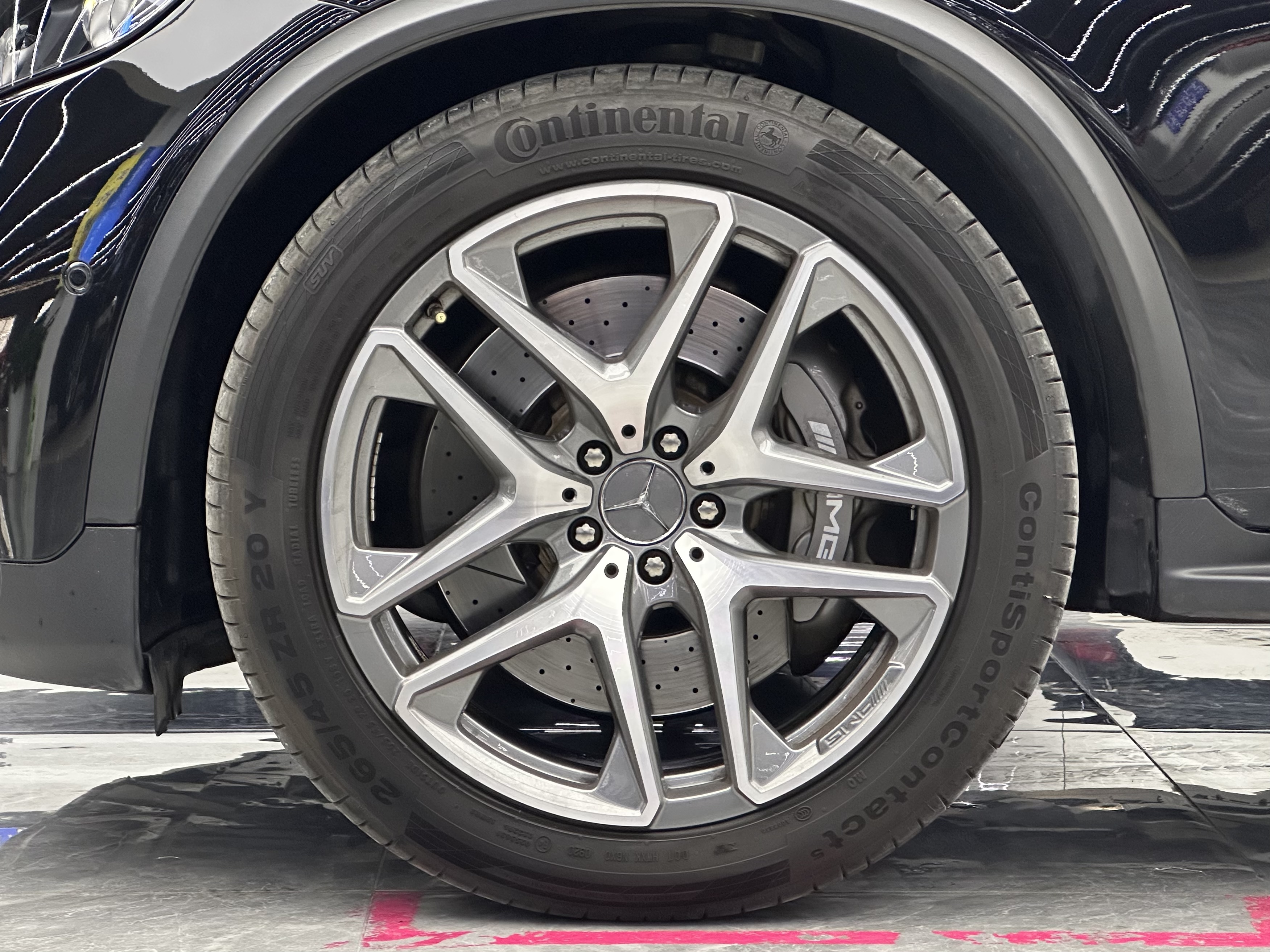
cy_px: 476
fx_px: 2825
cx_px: 635
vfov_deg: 19.1
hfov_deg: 25.3
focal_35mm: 77
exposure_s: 1/100
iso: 400
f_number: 2.8
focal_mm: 9
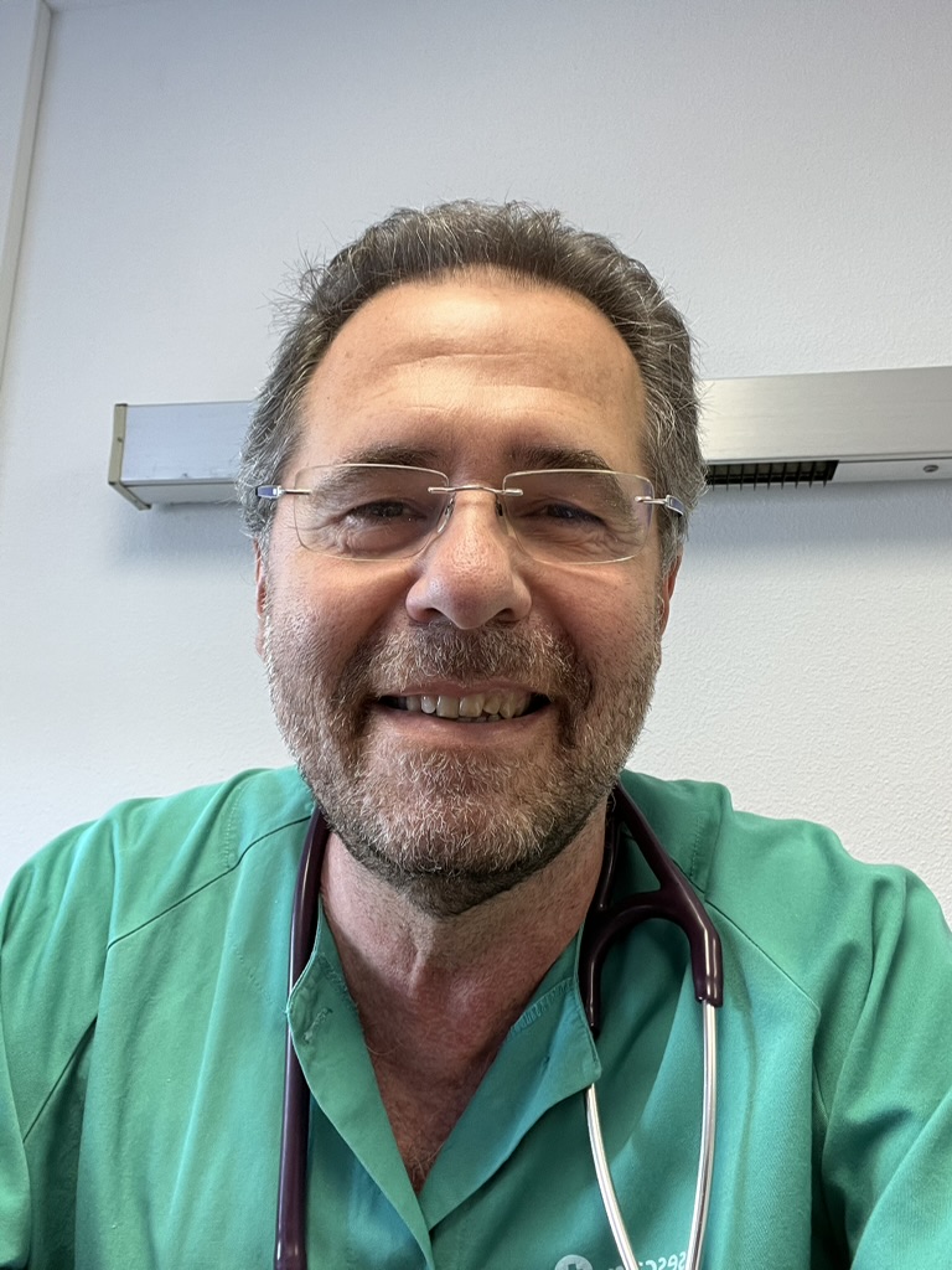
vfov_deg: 60.0
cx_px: 476
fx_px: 1100
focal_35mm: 30
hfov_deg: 46.8
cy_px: 635
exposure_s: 1/50
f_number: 2.2
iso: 125
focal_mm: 2.71
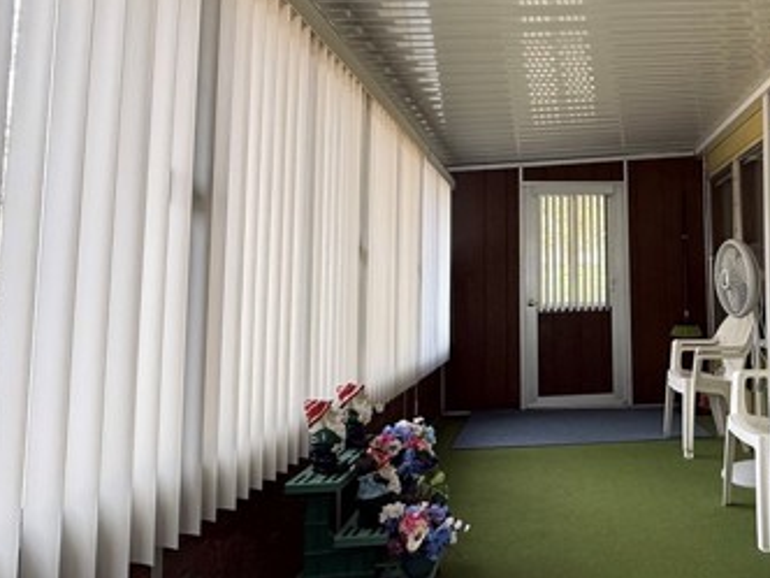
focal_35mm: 27
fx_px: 601
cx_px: 619
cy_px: 246
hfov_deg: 60.0
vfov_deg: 51.2
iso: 160
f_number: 2.2
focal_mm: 2.22
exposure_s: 1/99
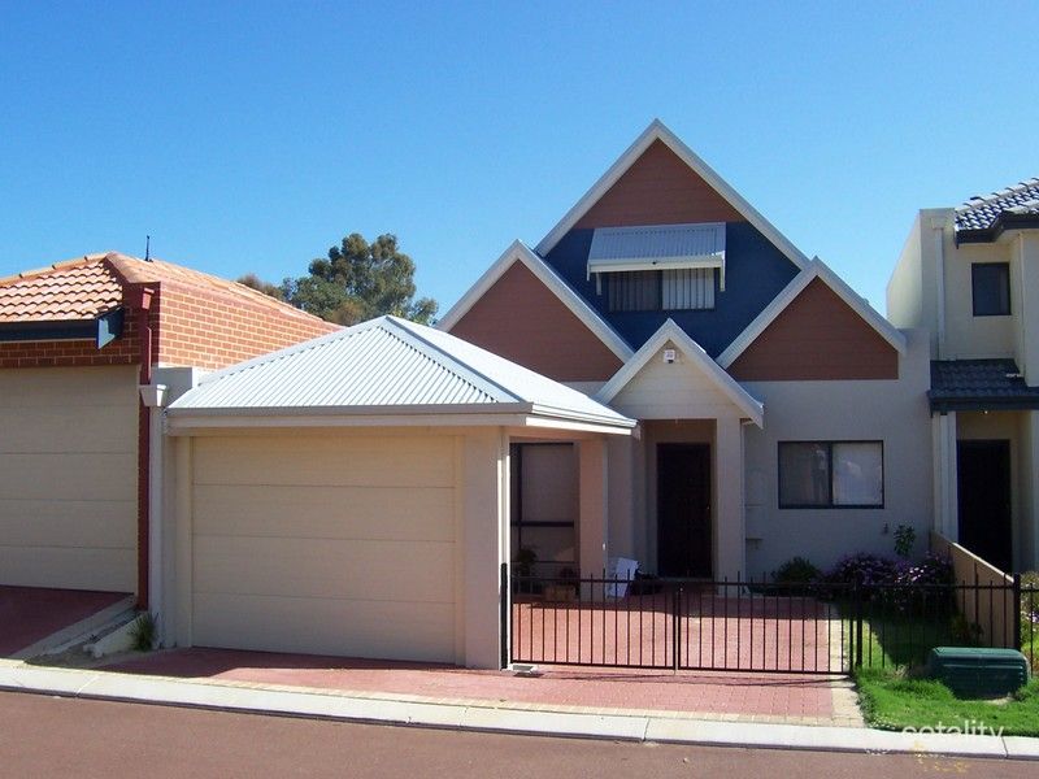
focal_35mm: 35
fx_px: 1051
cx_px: 520
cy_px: 390
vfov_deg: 40.7
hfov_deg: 52.6
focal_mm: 5.6
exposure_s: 1/350
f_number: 5.6
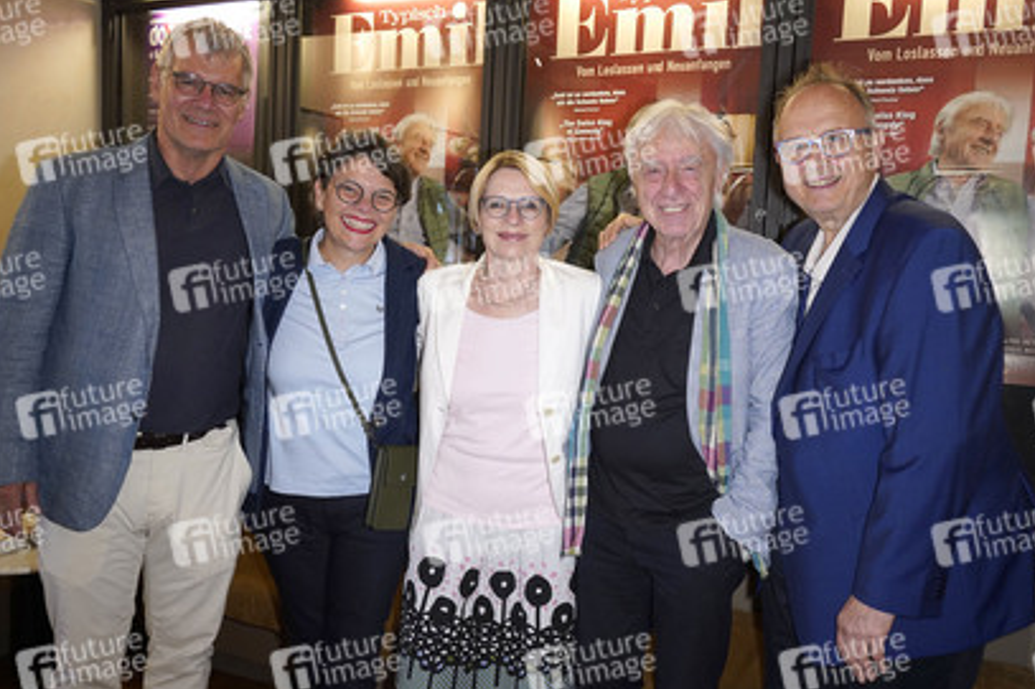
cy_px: 346
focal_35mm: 31
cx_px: 523
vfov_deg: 42.3
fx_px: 891
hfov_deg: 60.3
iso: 2000
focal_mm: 28
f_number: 5.6
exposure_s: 1/100
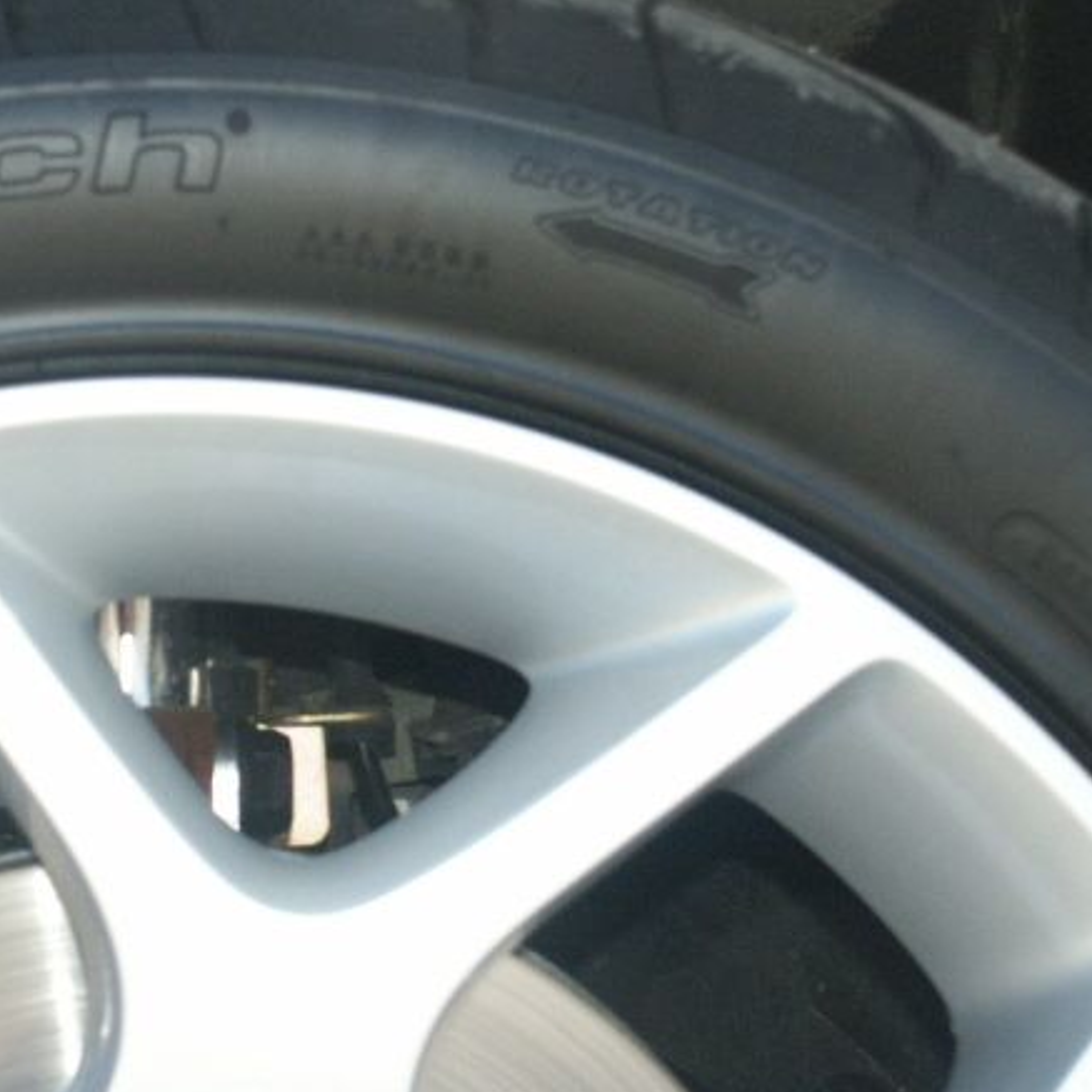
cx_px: 112
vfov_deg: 10.3
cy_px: 382
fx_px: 6067
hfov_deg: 10.2
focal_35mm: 170
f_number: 4.5
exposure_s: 1/250
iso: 200
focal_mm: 26.04
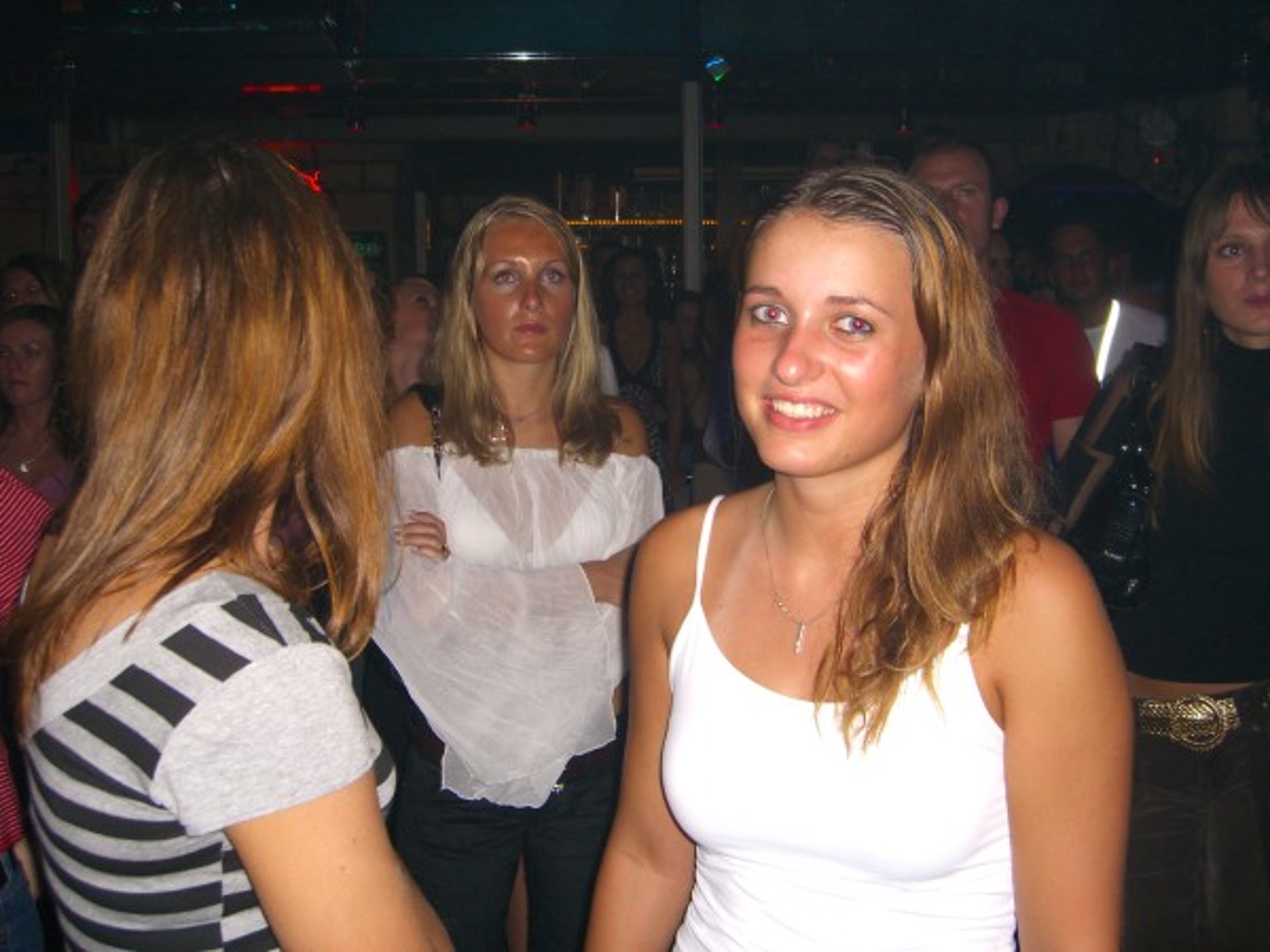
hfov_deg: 49.0
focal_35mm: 38
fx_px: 1394
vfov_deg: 37.7
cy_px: 476
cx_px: 635
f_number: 2.8
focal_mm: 7.9
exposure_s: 1/60
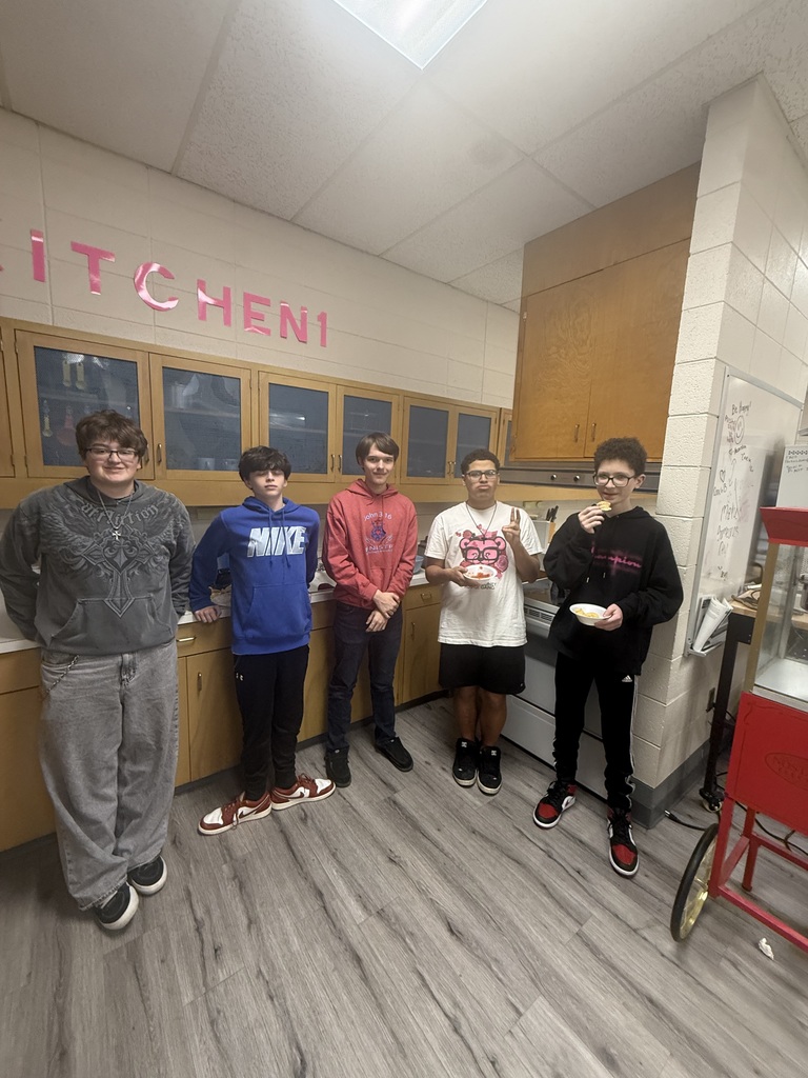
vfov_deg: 102.1
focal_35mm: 14
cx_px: 404
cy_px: 539
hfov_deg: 85.7
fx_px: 436
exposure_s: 1/60
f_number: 2.2
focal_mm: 2.22
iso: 320
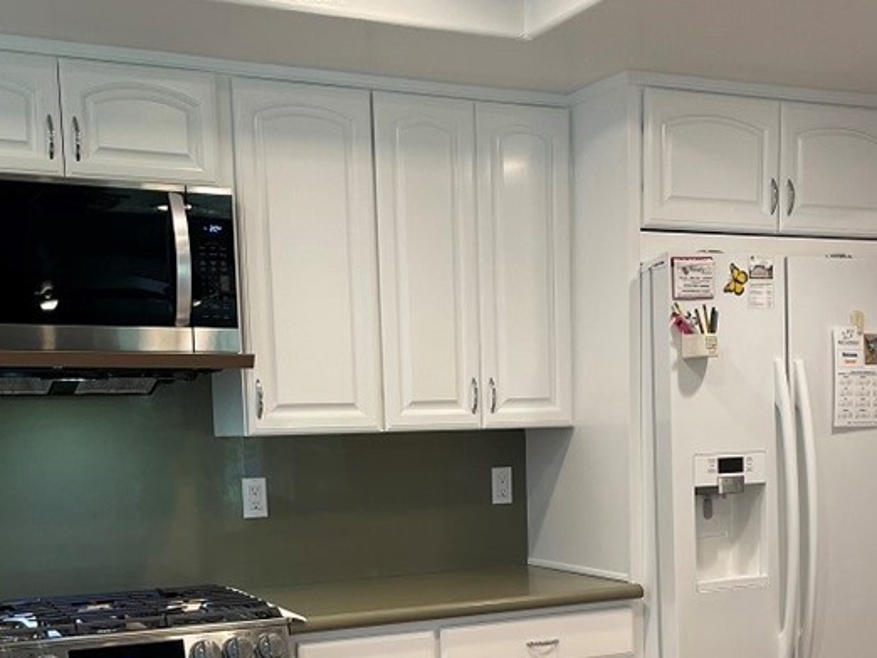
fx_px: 1293
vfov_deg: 27.6
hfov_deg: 37.5
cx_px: 462
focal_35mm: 51
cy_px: 591
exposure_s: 1/120
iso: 100
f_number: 1.6
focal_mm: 4.2
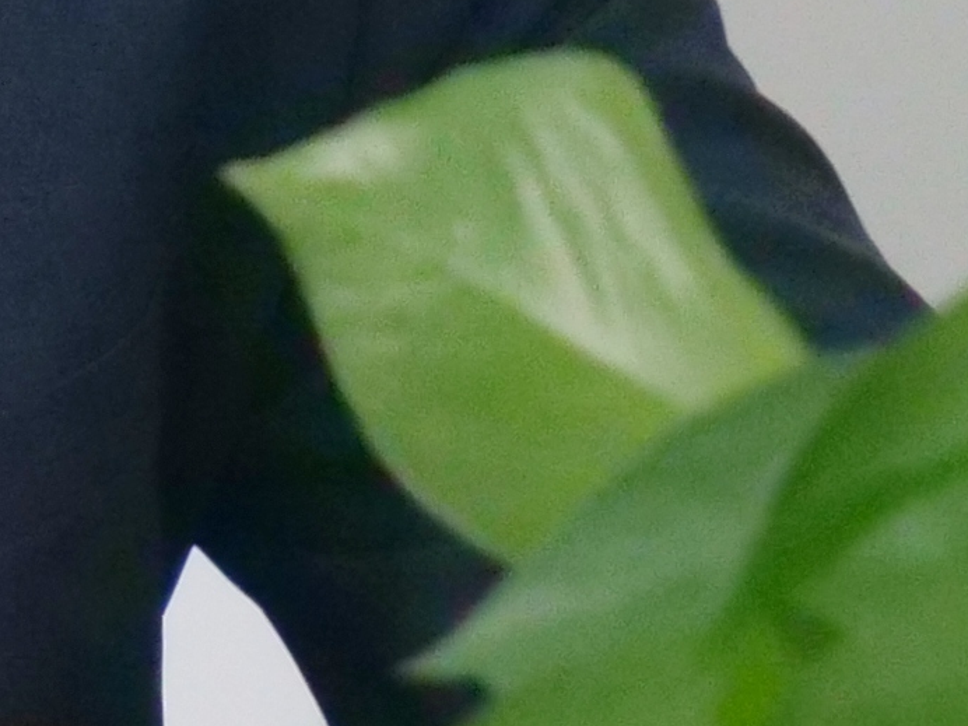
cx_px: -978
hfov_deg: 2.3
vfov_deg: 1.7
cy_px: -409
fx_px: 24021
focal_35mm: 859
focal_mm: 60
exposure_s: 1/80
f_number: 4
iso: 3200
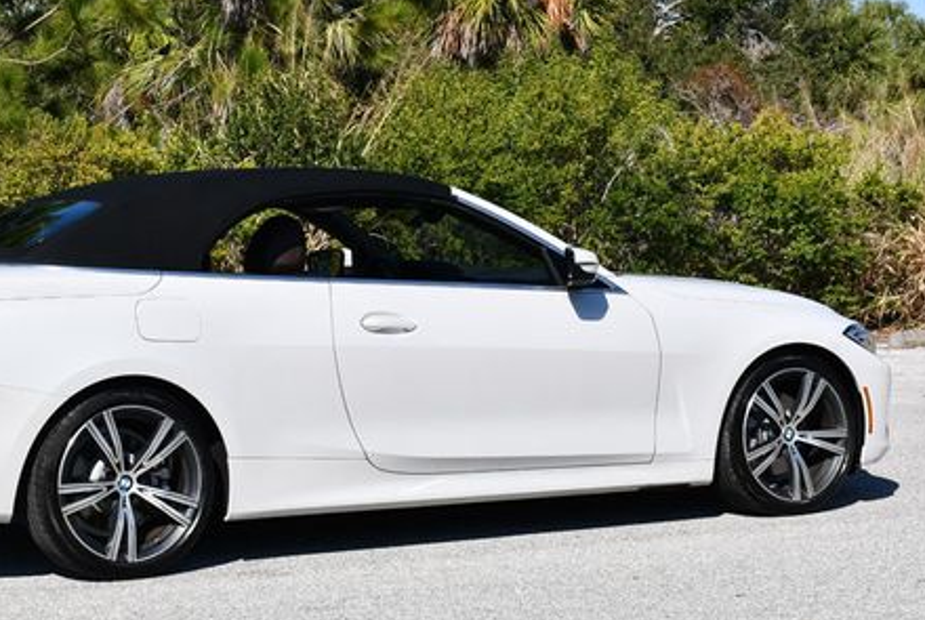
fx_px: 2394
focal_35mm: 93
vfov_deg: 14.7
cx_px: 296
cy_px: 229
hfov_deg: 21.8
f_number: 9
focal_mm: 32
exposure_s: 1/320
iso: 100
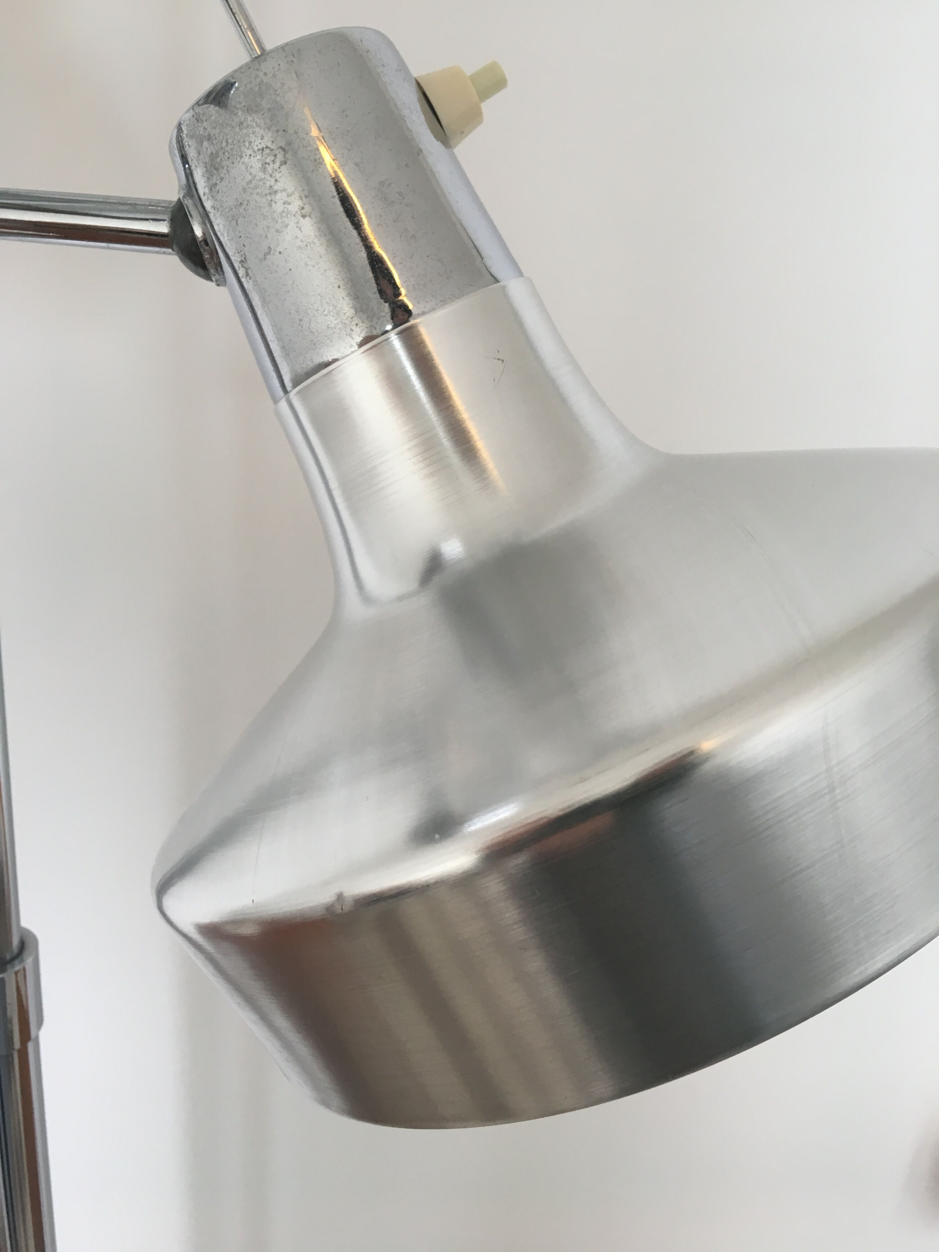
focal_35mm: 29
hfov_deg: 48.2
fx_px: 1049
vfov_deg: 61.7
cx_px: 470
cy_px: 626
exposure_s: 1/33
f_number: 2.2
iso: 64
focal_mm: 4.15
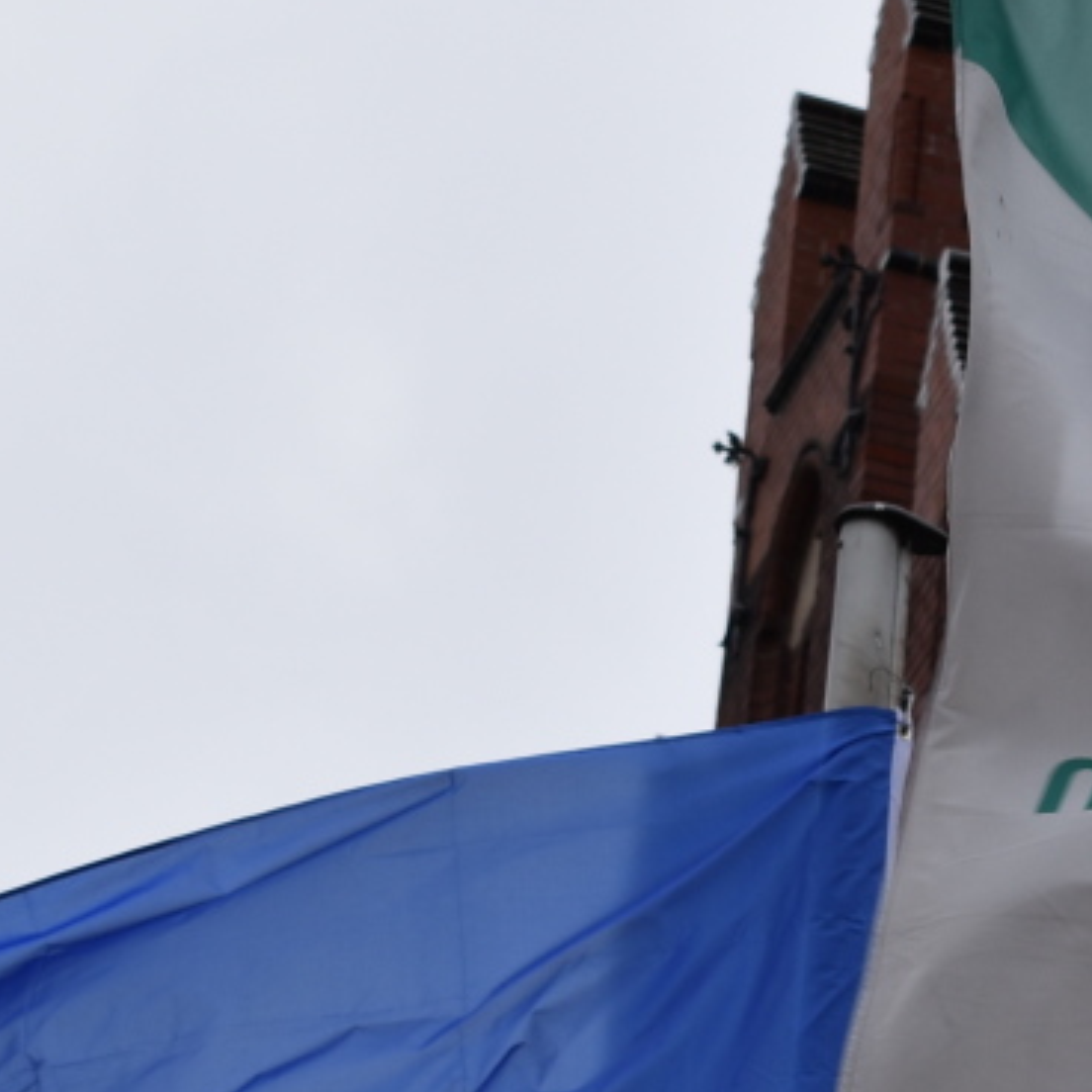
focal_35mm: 239
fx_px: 8530
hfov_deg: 7.3
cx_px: 1003
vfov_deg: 7.3
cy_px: 598
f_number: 8
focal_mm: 46
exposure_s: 1/200
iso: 100
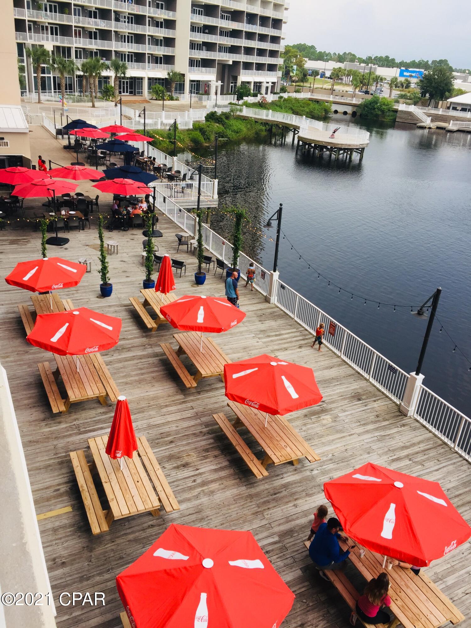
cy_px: 314
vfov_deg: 61.7
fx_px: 526
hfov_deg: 48.2
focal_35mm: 29
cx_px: 236
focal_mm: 4.15
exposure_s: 1/246
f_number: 2.2
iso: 32
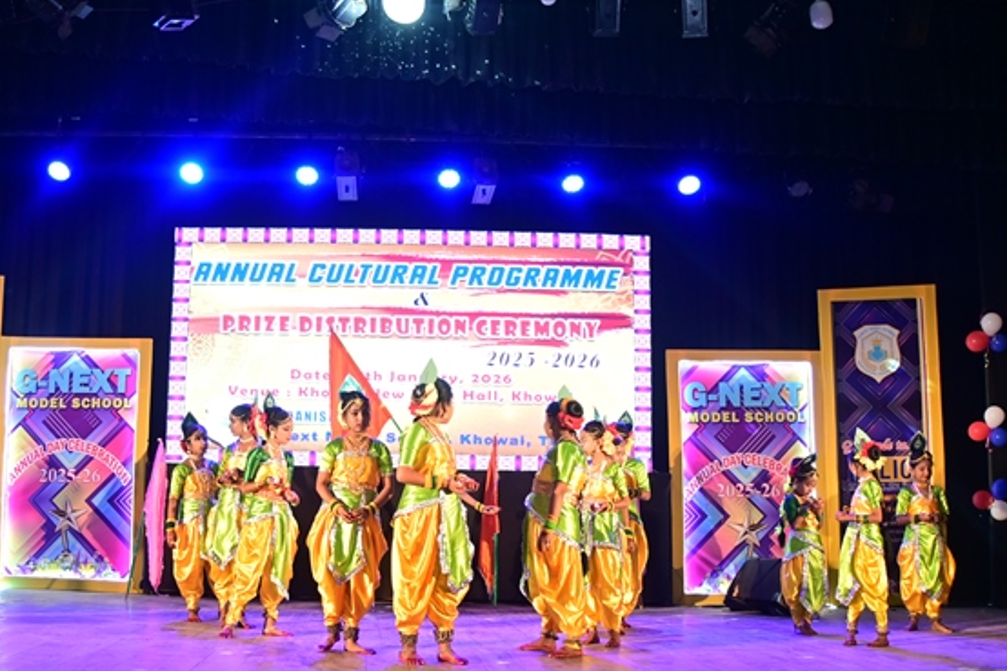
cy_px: 419
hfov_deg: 30.3
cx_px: 360
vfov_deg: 20.5
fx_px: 1848
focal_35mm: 66
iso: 640
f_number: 5
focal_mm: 30.5
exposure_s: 1/100
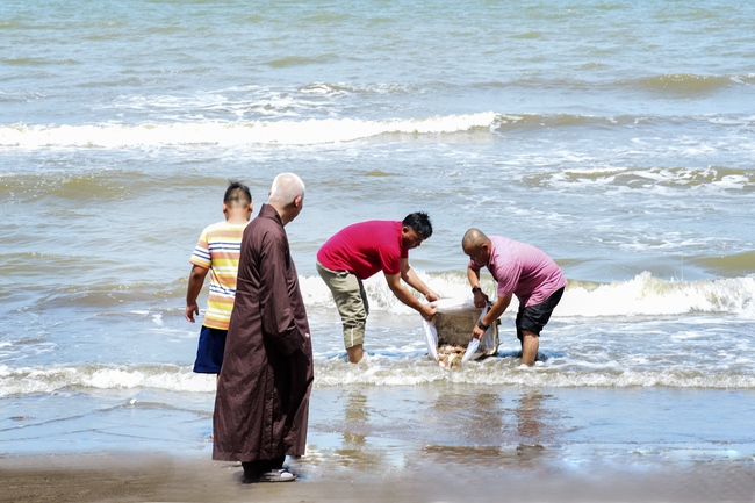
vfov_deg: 11.4
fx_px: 2516
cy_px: 252
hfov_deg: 17.1
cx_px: 378
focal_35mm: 120
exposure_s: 1/100
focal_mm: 120
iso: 200
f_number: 11
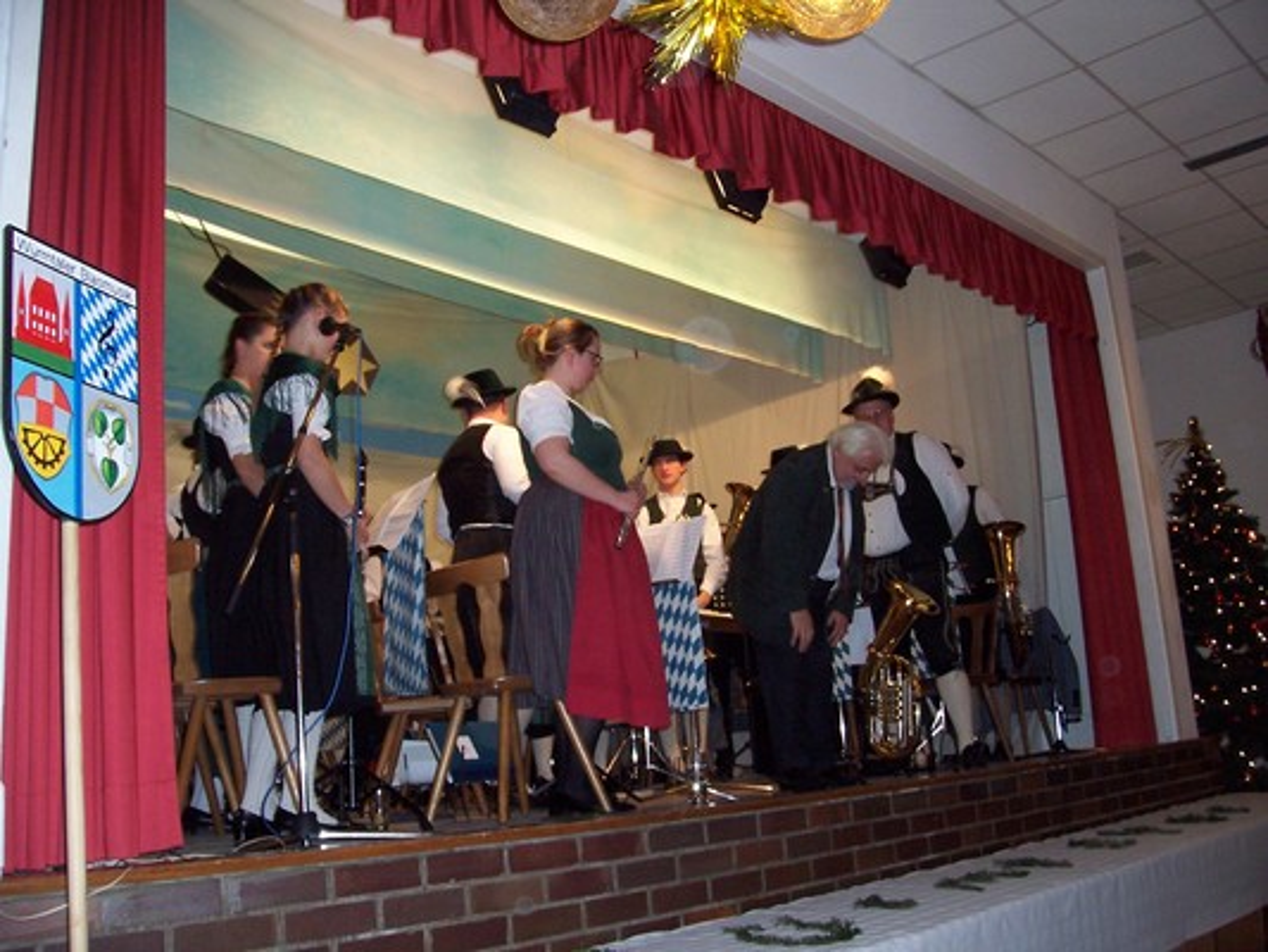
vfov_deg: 41.8
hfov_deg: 53.9
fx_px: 1246
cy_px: 476
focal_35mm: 34
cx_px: 634
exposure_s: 1/60
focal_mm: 5.6
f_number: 2.7
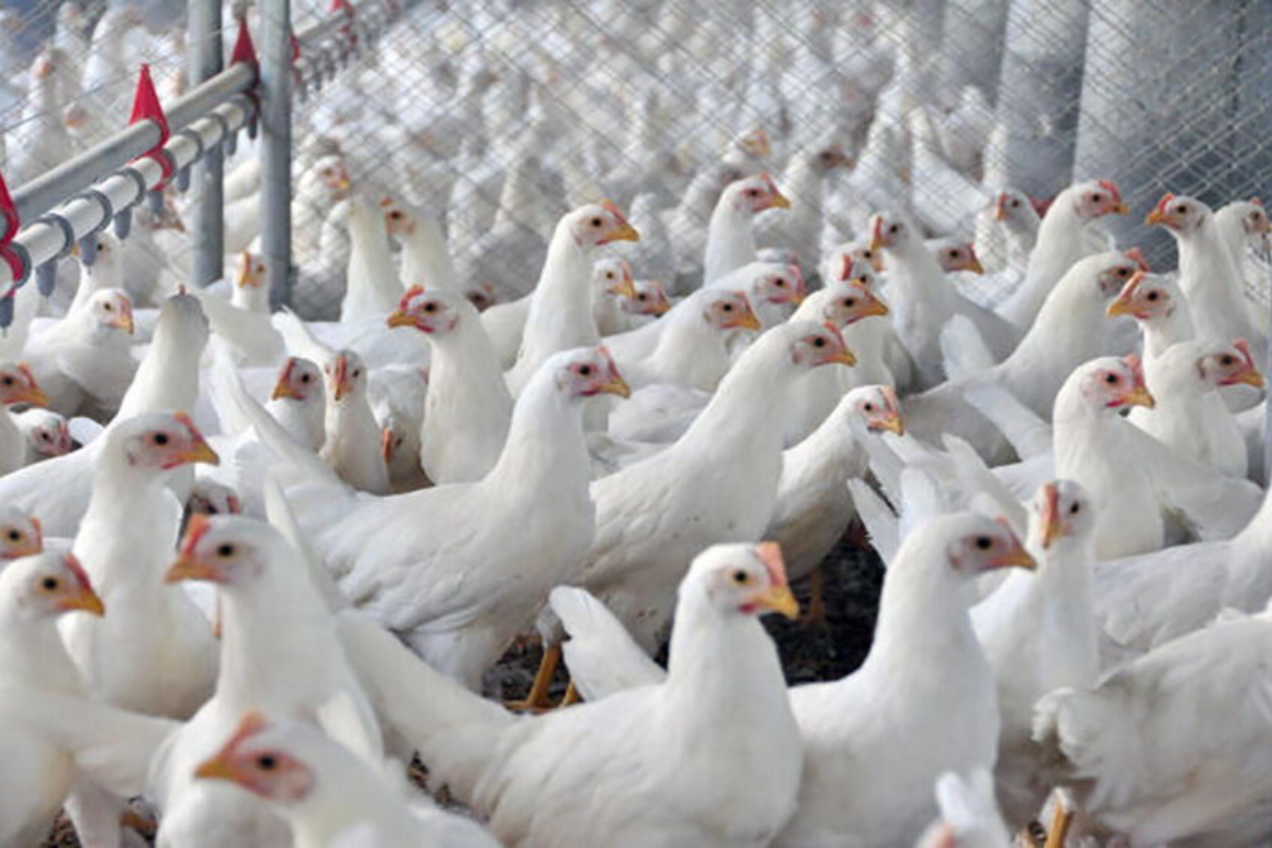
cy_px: 424
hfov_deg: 17.1
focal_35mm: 120
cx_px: 636
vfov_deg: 11.4
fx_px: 4239
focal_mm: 80
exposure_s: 1/320
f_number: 5.6
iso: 1250
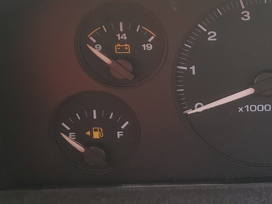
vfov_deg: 22.1
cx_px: 343
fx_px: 519
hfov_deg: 25.7
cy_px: 59
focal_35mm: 66
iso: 50
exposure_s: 1/122
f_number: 1.5
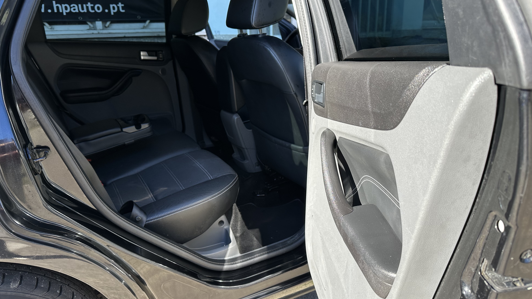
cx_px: 272
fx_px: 381
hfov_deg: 69.9
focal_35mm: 27
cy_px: 148
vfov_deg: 42.9
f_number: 1.78
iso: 80
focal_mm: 6.86
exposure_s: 1/460
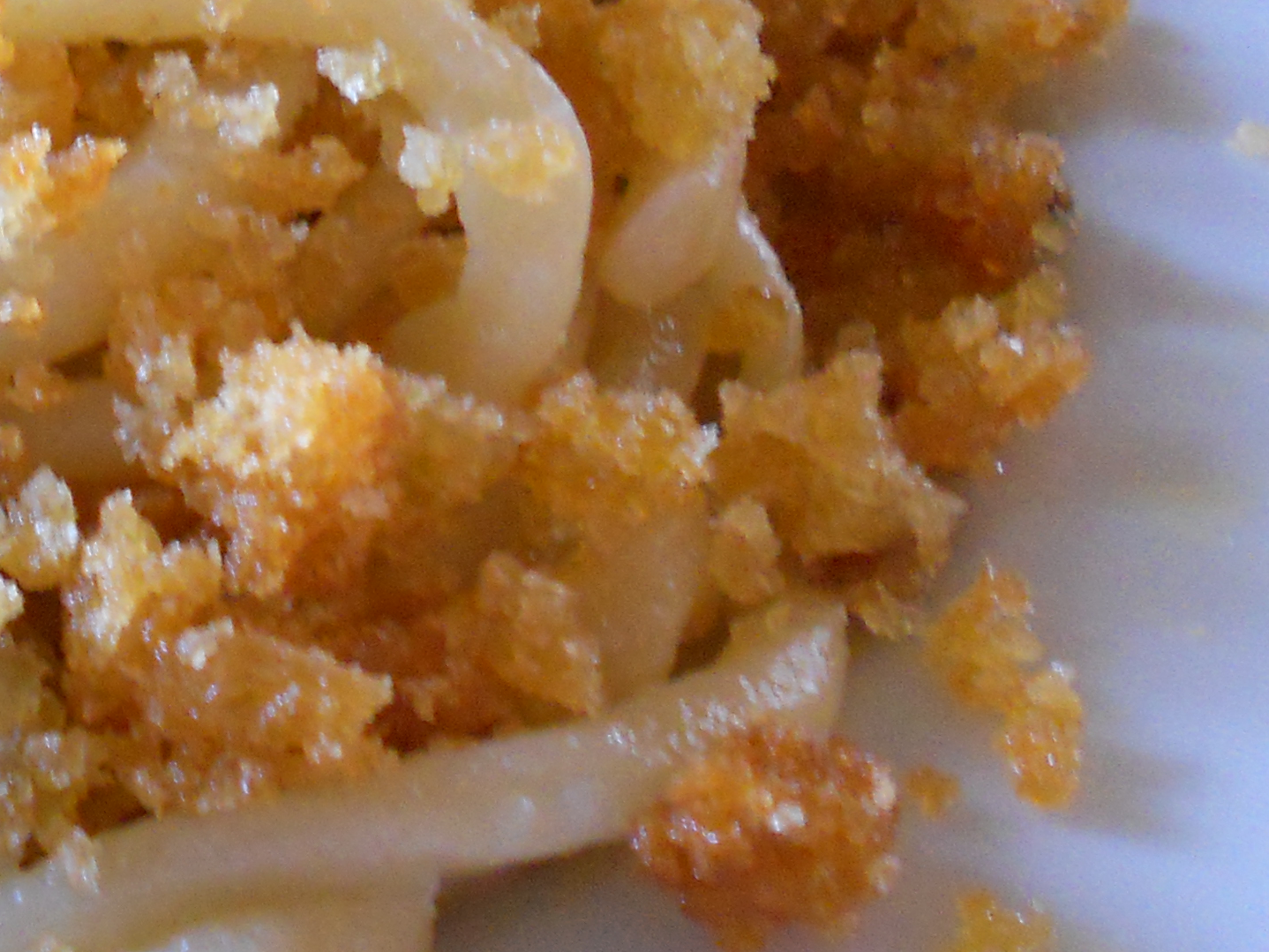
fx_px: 3263
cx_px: -415
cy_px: 251
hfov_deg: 20.0
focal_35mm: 89
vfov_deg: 16.5
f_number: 3.5
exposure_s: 1/10
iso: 400
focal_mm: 5.8
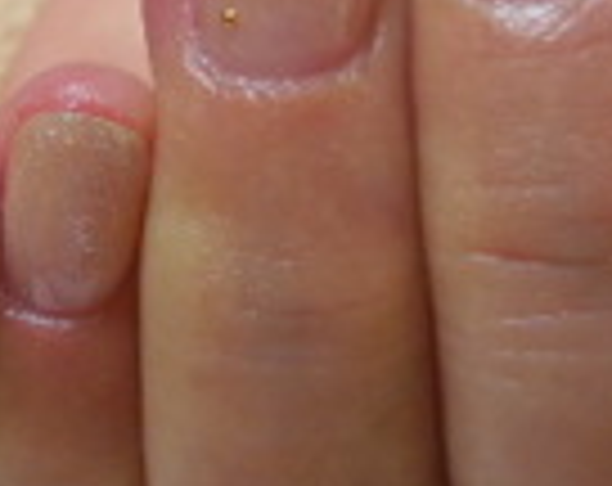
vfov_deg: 17.0
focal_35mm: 90
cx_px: 0
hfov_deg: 20.6
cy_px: 191
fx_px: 1625
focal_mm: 4.5
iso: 220
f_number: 3.3
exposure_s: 1/30
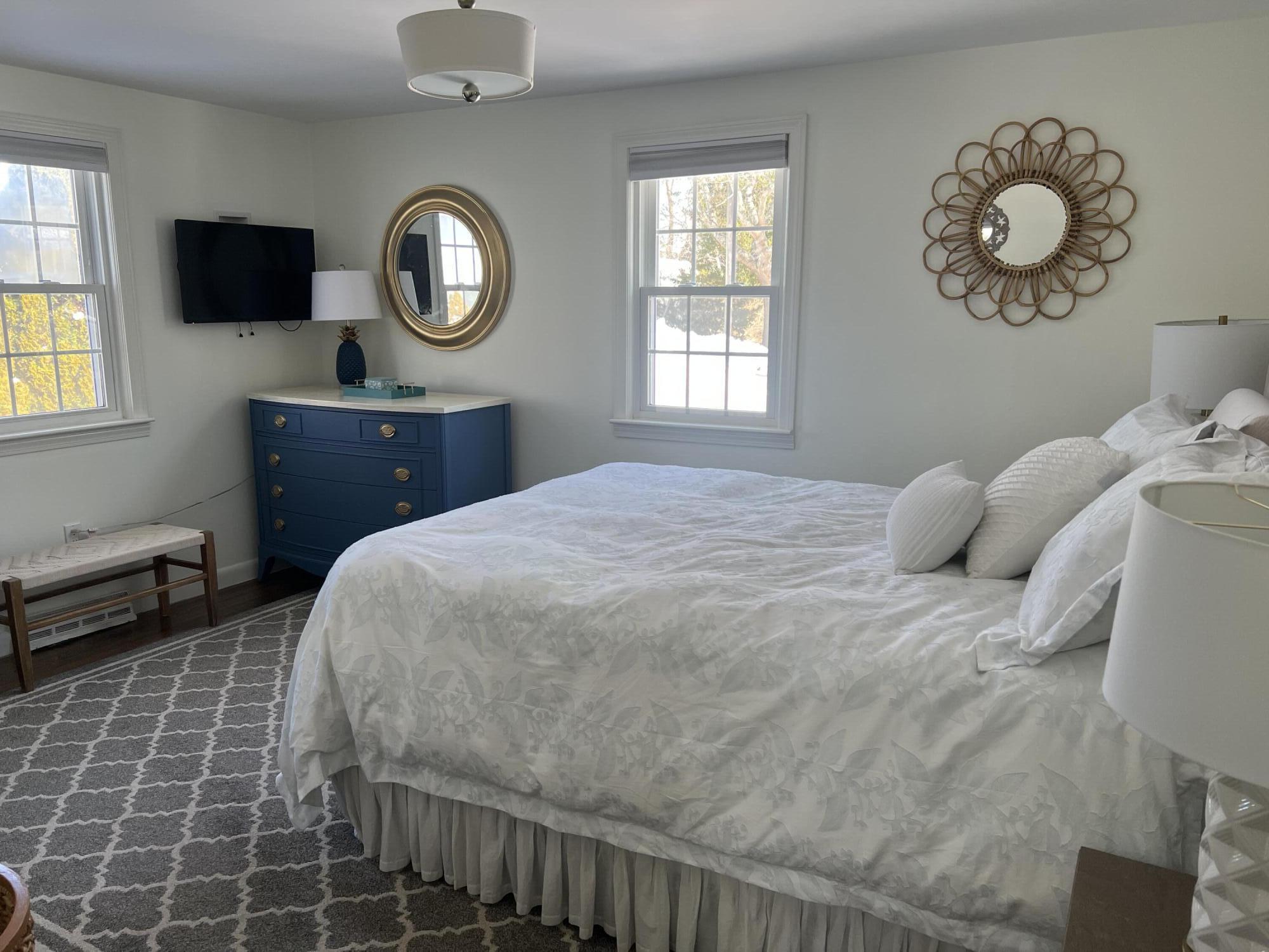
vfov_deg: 53.1
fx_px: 953
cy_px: 476
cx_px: 634
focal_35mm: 26
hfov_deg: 67.3
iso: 64
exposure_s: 1/120
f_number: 1.5
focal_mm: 5.7
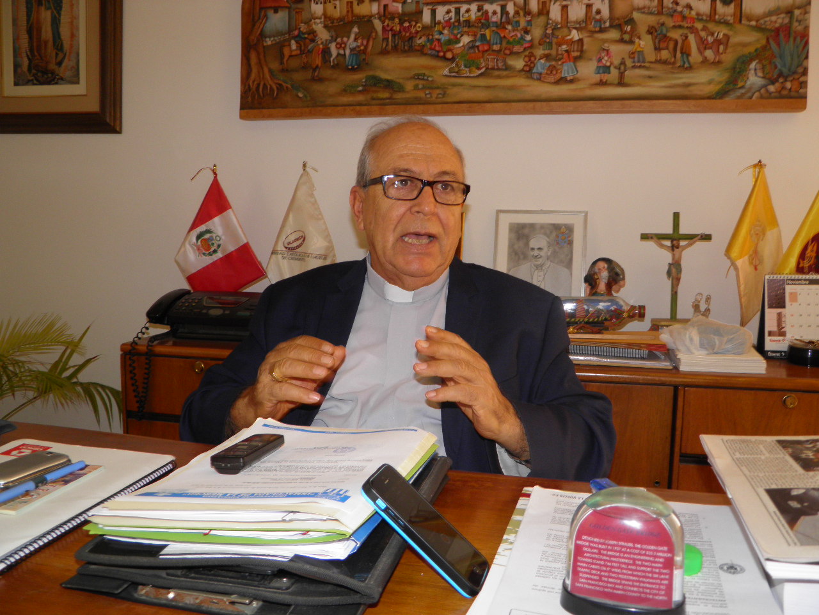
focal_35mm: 30
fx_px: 710
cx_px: 410
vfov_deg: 46.8
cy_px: 308
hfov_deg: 60.0
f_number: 3
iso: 100
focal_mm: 5.5
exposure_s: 1/40
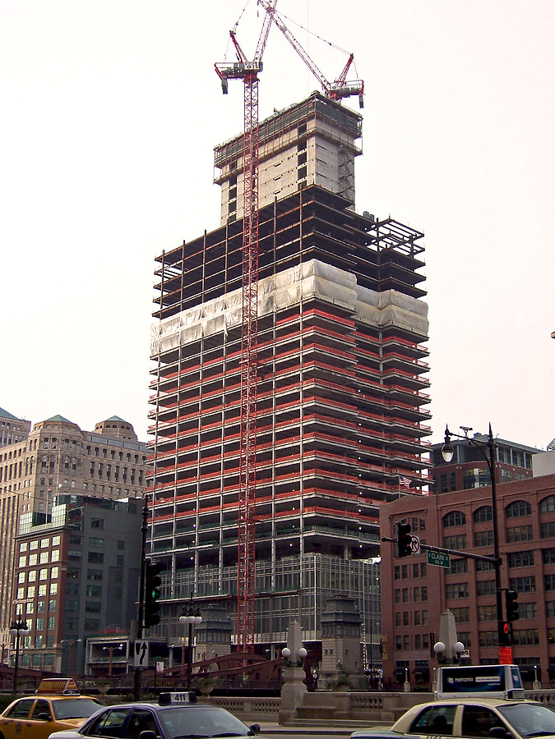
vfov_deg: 38.9
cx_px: 278
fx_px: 1047
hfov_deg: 29.7
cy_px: 370
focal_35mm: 49
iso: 80
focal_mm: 8.2
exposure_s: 1/250
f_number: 4
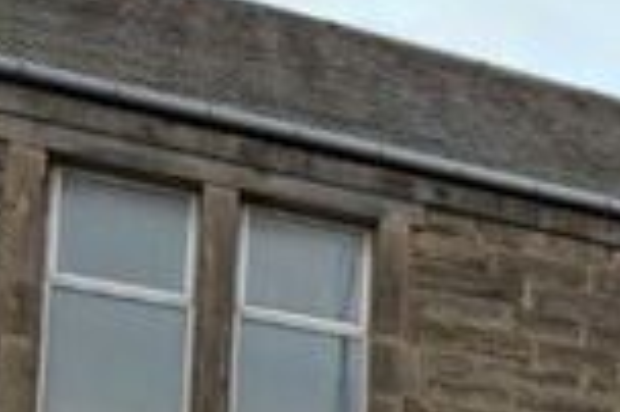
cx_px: 1085
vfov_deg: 14.1
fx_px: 1428
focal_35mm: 83
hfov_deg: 19.2
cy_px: 791
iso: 360
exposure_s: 1/125
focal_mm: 12
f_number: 5.6
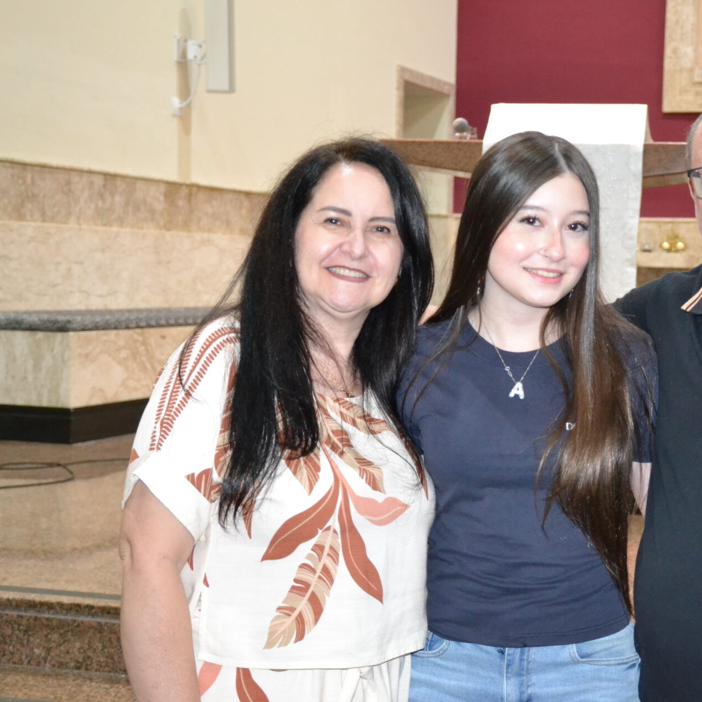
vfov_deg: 26.1
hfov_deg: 25.8
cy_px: 352
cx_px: 524
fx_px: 1514
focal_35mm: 66
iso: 3200
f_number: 4.2
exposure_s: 1/60
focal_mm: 34
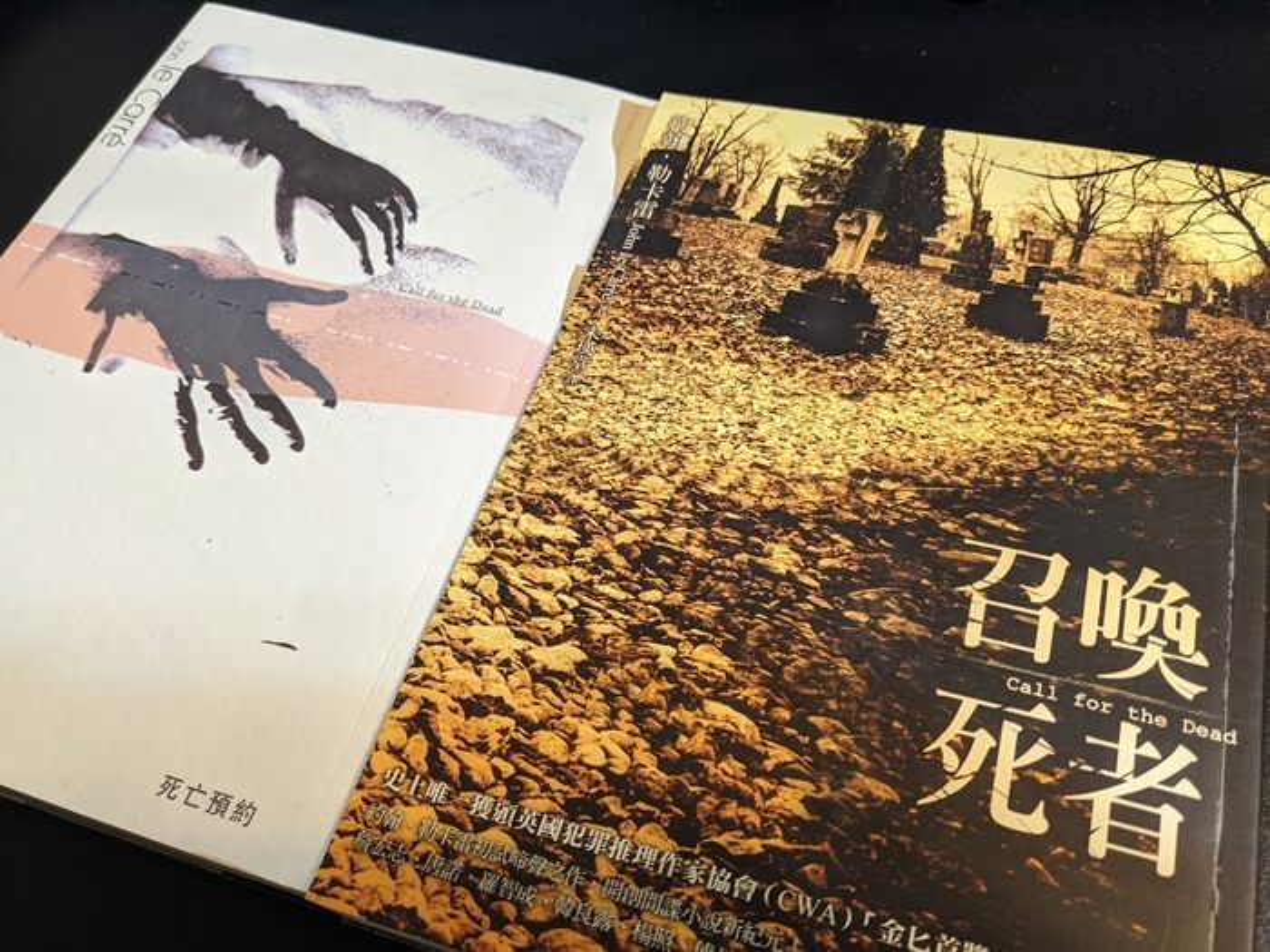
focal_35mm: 27
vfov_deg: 51.4
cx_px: 635
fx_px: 991
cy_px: 476
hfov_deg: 65.3
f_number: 1.73
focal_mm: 4.38
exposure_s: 1/24
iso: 114
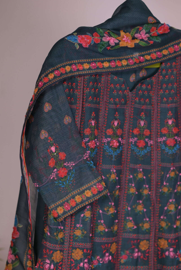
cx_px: 90
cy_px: 135
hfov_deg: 16.1
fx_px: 640
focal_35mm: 85
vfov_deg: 23.9
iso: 200
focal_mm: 85
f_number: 2.5
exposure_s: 1/125
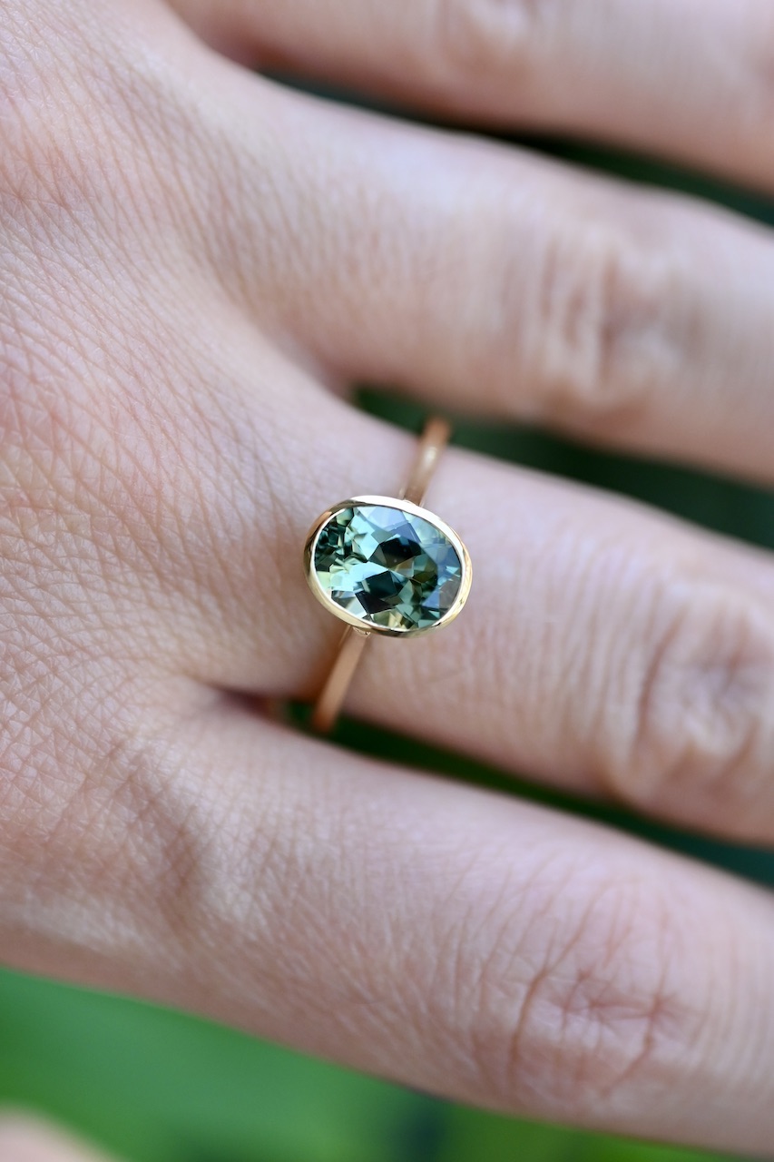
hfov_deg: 18.2
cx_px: 387
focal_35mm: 75
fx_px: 2419
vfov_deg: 27.0
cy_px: 581
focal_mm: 50
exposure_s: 1/1000
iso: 800
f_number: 4.2
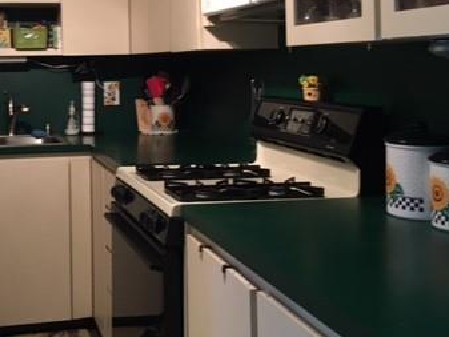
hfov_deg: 34.4
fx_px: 714
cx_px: 127
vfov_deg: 26.1
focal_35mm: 55
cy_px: 72
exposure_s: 1/24
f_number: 2.2
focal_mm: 4.15
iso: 200
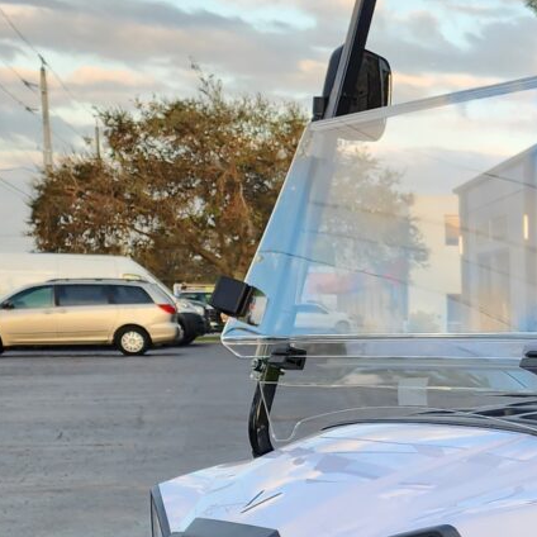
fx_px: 1615
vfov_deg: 18.3
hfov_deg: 16.6
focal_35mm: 92
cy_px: 557
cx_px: 884
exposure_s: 1/180
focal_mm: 6.4
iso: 25
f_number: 1.8
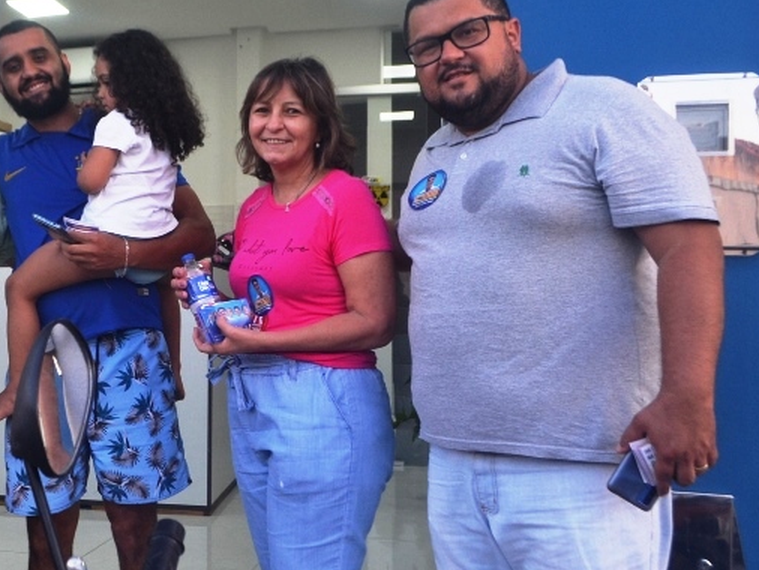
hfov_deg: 43.8
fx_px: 899
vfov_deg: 35.2
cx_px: 164
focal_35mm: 41
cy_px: 274
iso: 400
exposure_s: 1/100
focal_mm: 18
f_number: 5
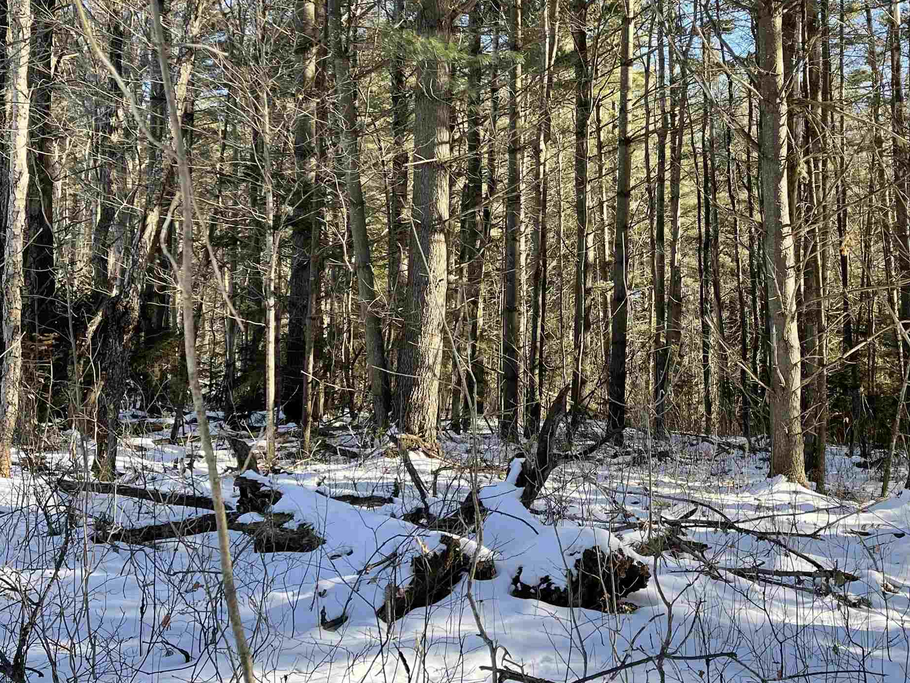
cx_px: 601
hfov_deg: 43.3
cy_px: 223
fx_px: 1130
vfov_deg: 33.3
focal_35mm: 43
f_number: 1.6
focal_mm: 5.1
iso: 32
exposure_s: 1/435
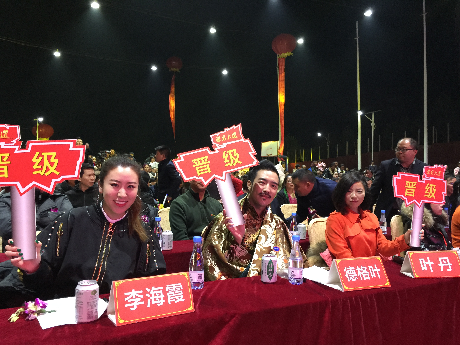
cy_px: 172
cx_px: 230
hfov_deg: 61.7
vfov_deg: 48.2
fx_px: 385
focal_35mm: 29
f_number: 2.2
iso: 100
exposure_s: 1/8
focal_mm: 4.15
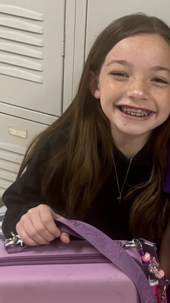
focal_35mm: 58
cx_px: 188
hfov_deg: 19.8
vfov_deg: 35.9
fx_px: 465
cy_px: 175
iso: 400
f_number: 1.6
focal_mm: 5.96
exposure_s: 1/60
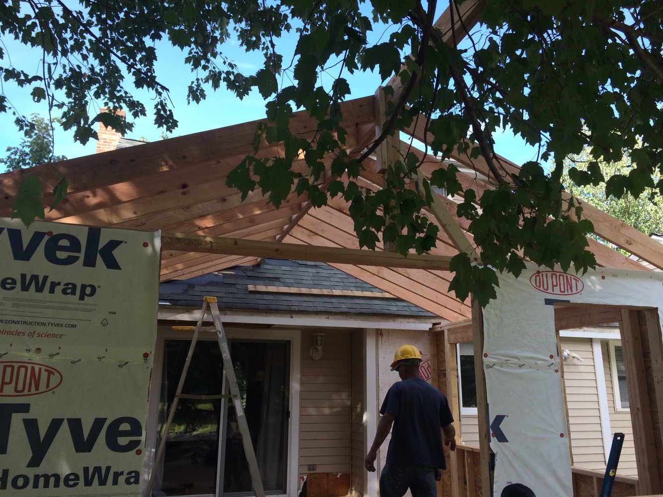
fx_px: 555
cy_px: 248
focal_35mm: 29
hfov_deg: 61.7
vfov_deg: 48.2
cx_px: 332
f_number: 2.2
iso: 32
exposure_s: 1/336
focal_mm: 4.15
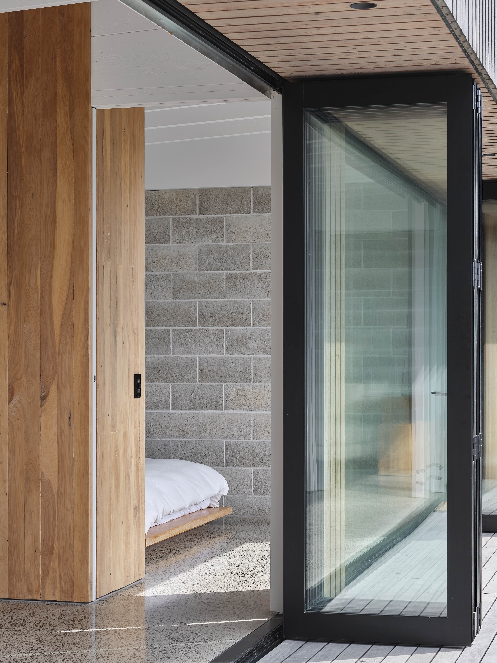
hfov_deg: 18.7
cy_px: 332
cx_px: 248
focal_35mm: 79
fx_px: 1512
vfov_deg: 24.7
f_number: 16
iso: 100
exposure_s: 1/15
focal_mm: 100
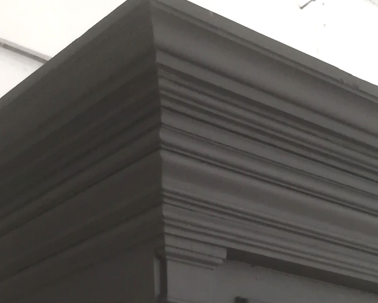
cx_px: 130
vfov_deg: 18.3
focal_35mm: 81
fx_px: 906
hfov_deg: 23.5
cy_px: 329
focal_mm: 3.83
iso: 500
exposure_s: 1/14.3
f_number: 2.2
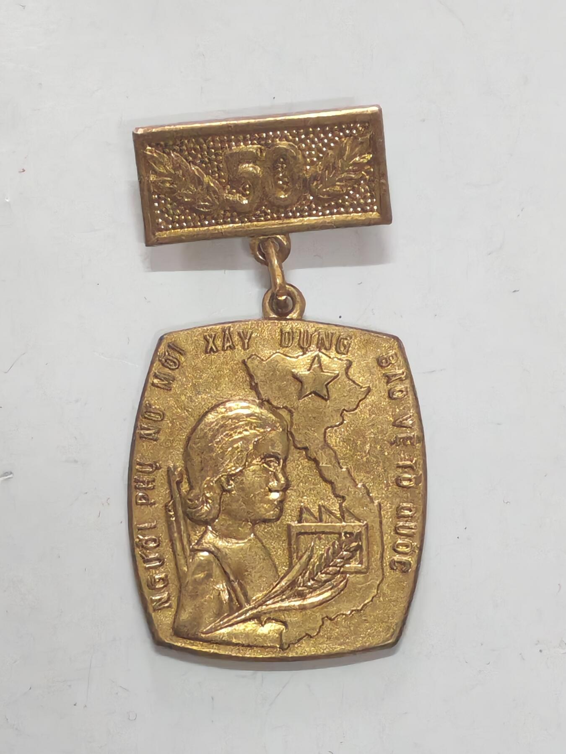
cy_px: 377
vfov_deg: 16.3
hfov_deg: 12.2
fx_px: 2638
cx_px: 283
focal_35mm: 121
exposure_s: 1/33
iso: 800
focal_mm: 5.52
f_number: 1.95
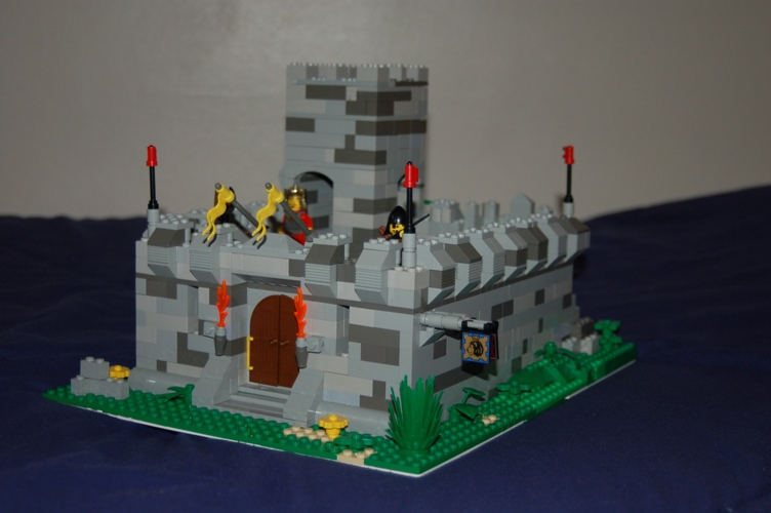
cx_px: 386
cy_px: 256
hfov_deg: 33.4
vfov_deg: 22.6
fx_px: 1284
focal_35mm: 60
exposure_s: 1/60
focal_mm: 40
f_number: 4.2
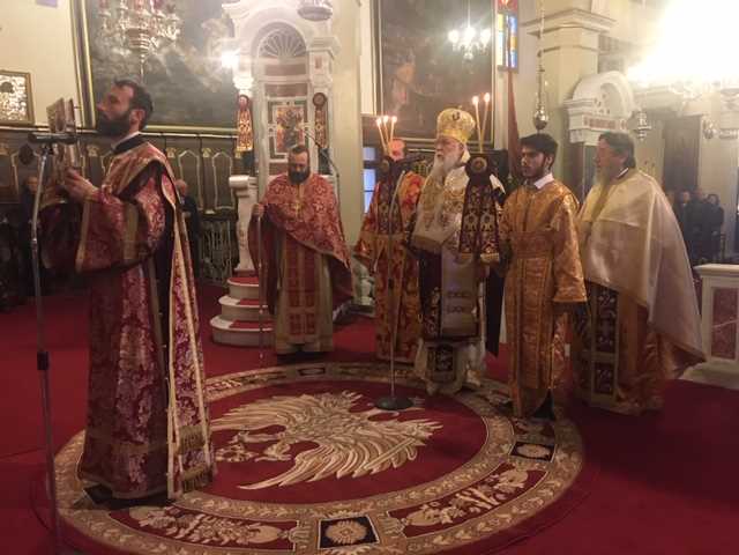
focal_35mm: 29
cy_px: 278
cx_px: 370
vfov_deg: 48.2
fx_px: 619
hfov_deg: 61.7
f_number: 2.2
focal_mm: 4.15
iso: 200
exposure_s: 1/17
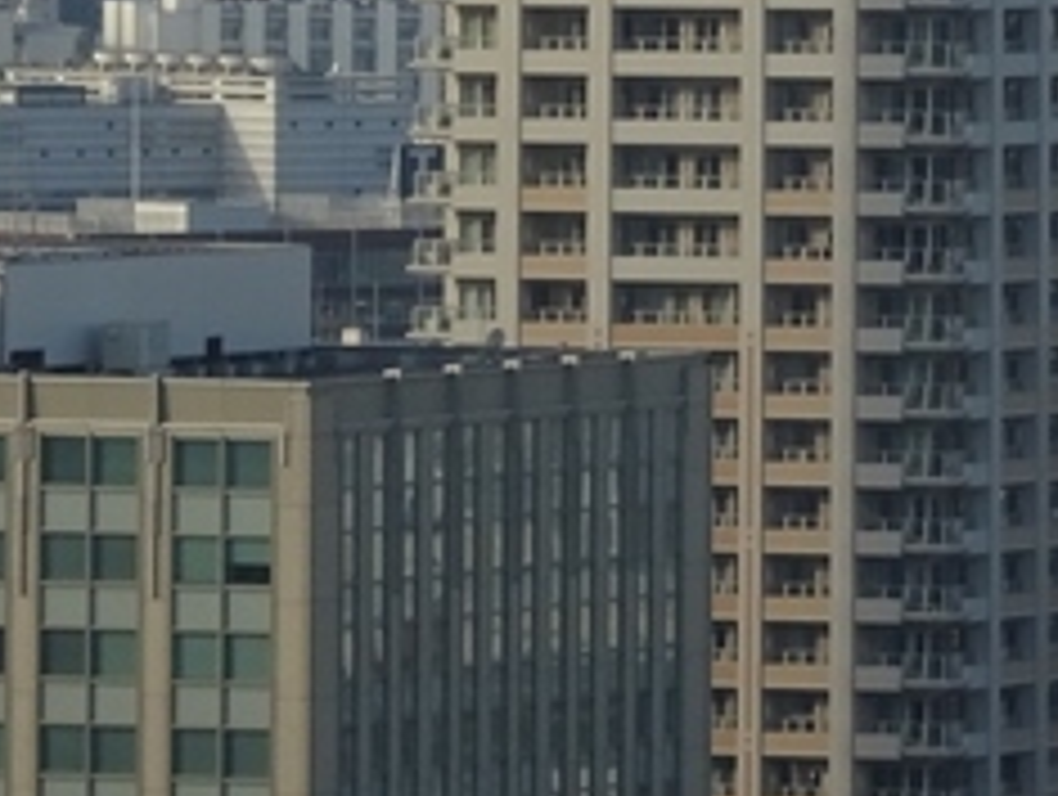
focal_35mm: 605
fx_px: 18520
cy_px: -436
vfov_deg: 2.5
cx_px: 963
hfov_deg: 3.3
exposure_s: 1/200
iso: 125
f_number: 5.6
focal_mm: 30.42
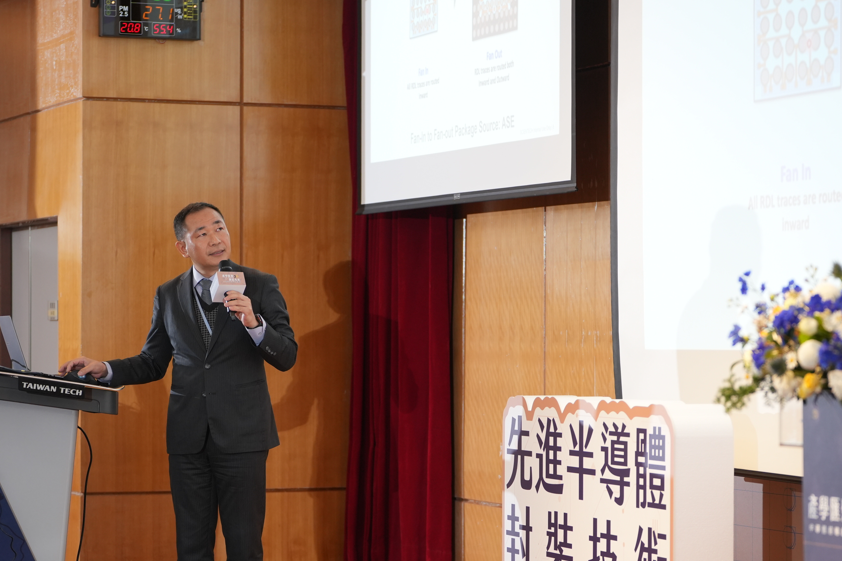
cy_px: 357
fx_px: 2830
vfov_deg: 11.3
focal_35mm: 121
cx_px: 465
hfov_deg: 16.9
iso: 1000
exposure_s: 1/250
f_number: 3.2
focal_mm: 89
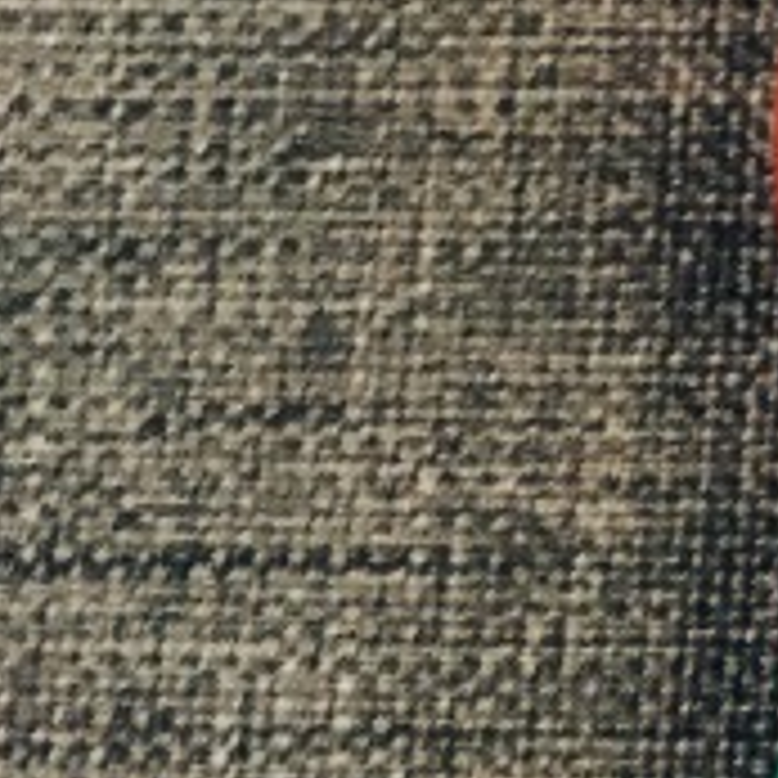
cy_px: -441
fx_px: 3865
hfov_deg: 10.6
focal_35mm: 152
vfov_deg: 11.0
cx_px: 1552
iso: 500
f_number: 2.2
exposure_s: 1/15
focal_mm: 4.15
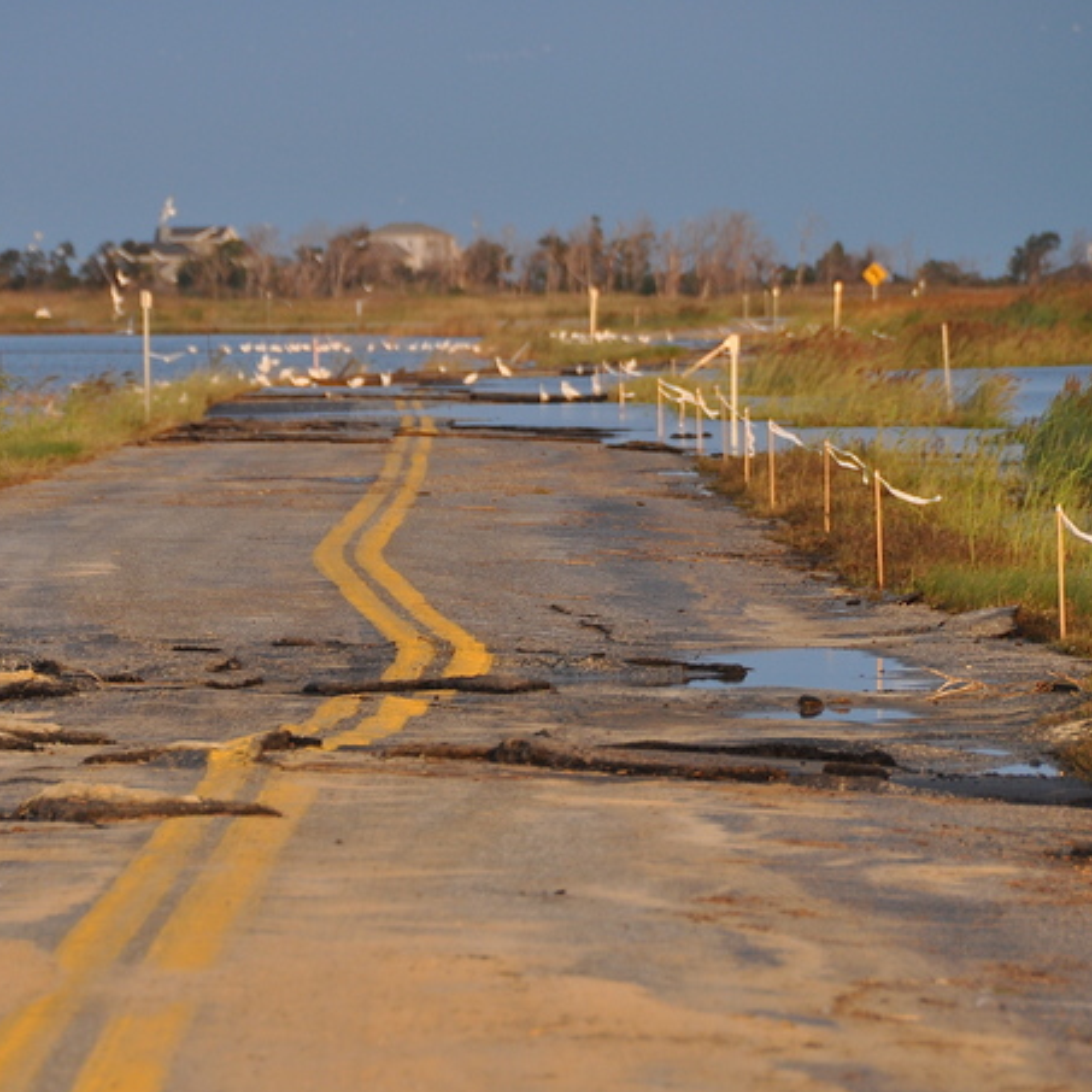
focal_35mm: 450
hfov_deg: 3.9
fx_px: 16061
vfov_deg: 3.9
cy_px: 553
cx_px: 415
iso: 500
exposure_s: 1/640
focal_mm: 200
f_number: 6.3
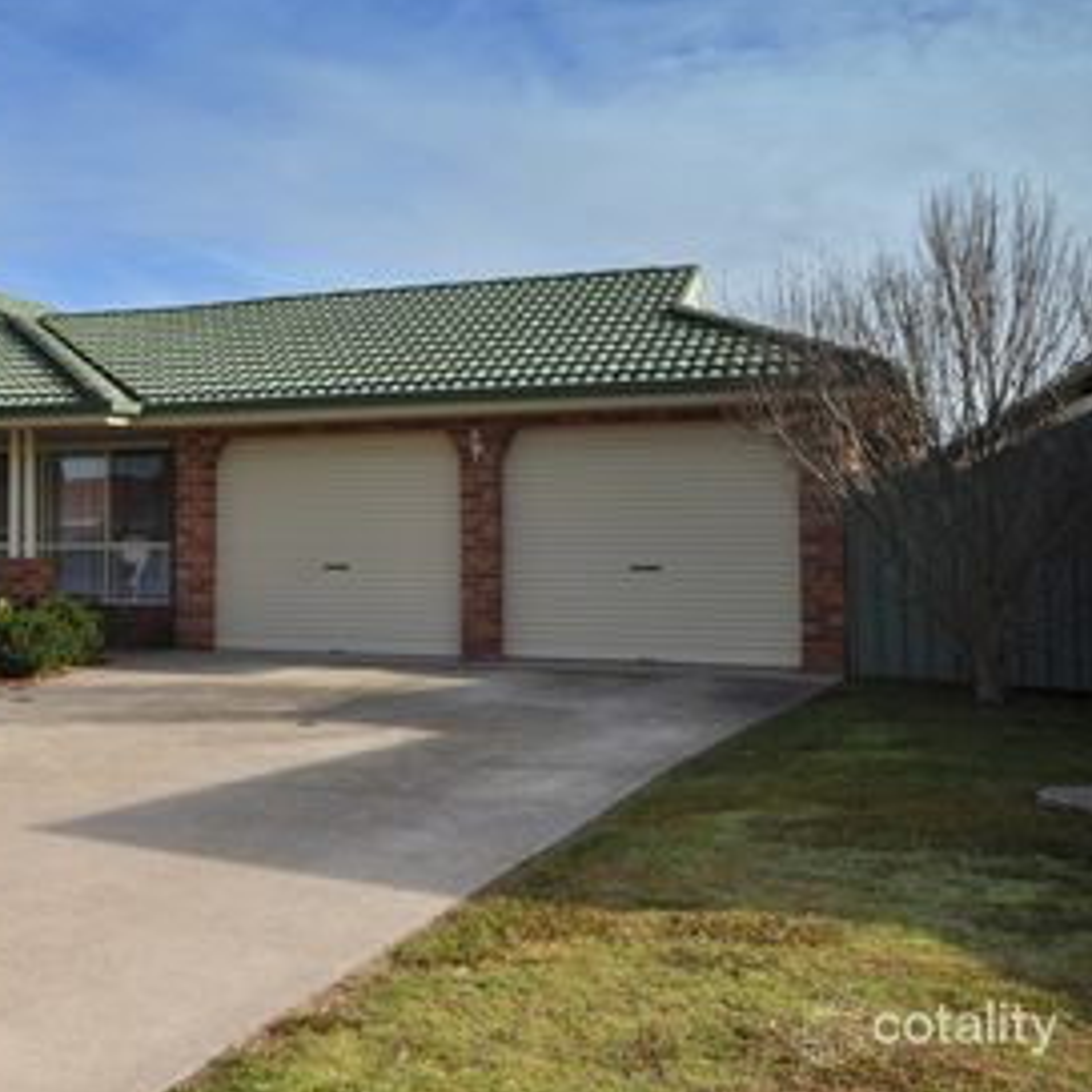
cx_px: 181
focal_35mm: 44
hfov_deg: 36.7
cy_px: 480
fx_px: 1570
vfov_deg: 38.3
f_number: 13
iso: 200
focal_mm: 20
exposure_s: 1/200
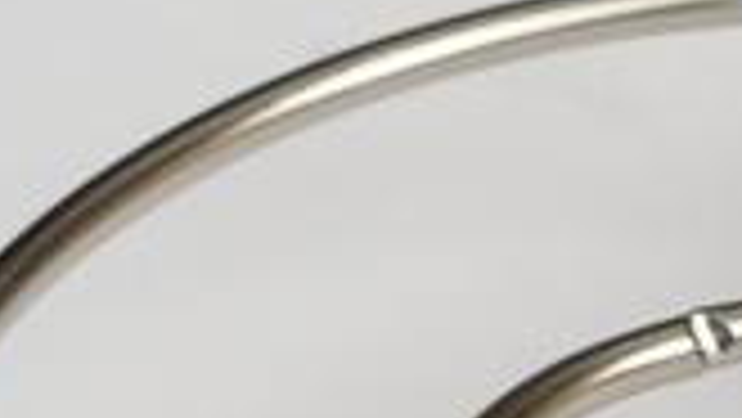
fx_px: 6240
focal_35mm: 317
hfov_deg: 6.8
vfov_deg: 3.8
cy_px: 784
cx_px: 827
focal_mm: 50
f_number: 8
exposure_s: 1/100
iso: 500
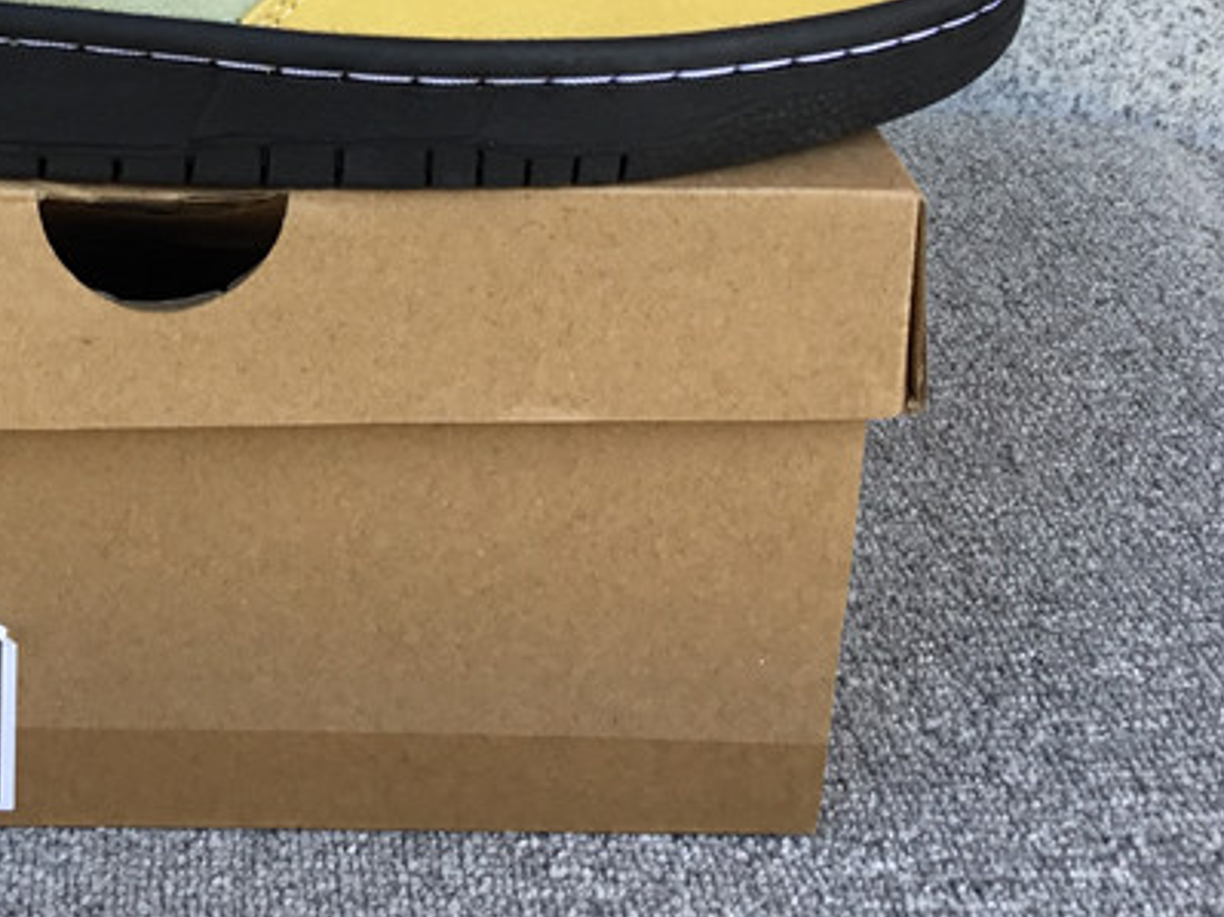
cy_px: -75
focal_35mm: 70
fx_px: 2474
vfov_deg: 20.1
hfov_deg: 27.0
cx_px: 160
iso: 25
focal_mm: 3.3
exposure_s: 1/101
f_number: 2.4
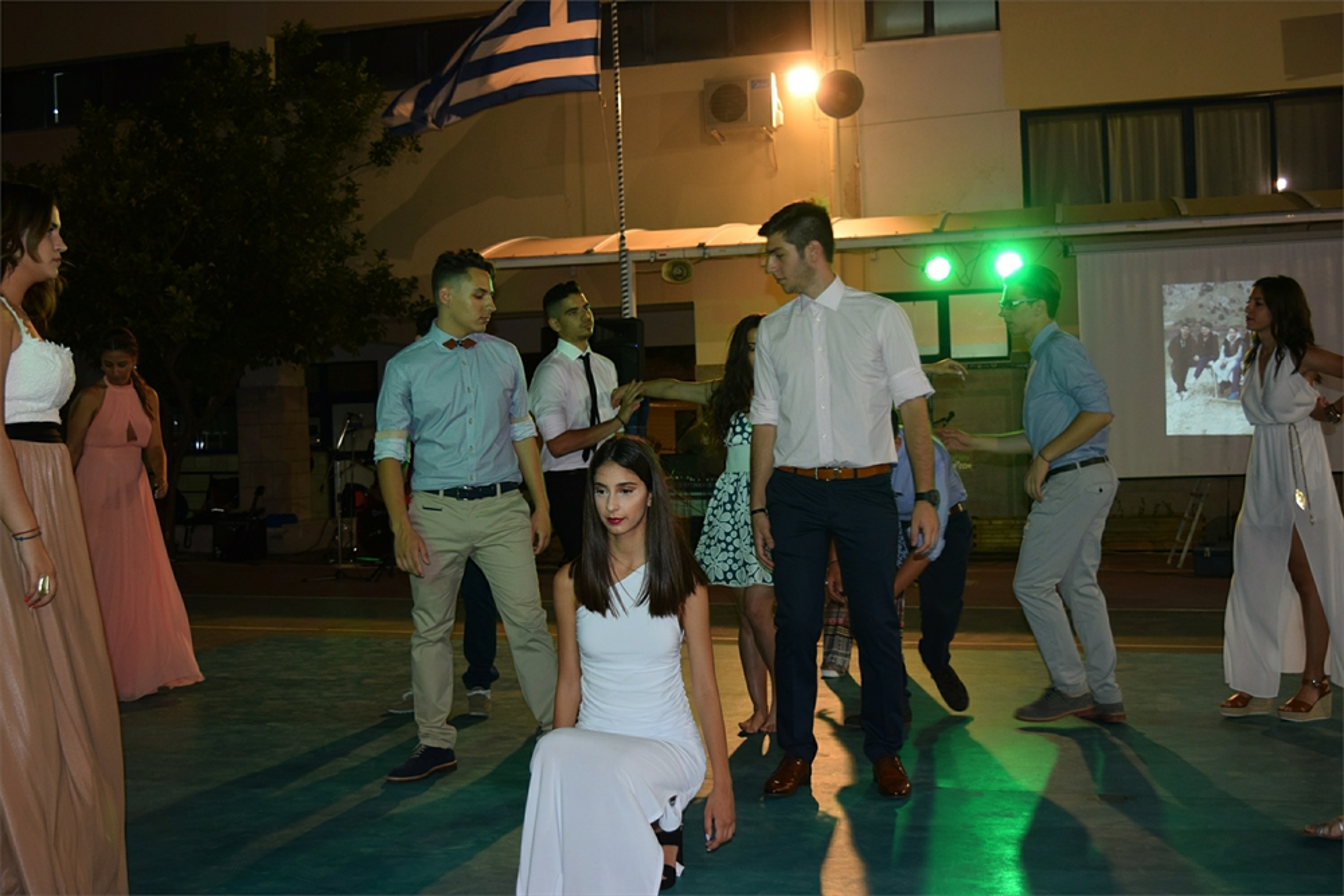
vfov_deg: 31.9
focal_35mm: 42
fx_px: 1568
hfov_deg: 46.4
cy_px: 448
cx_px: 672
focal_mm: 28
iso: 3200
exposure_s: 1/320
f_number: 4.2
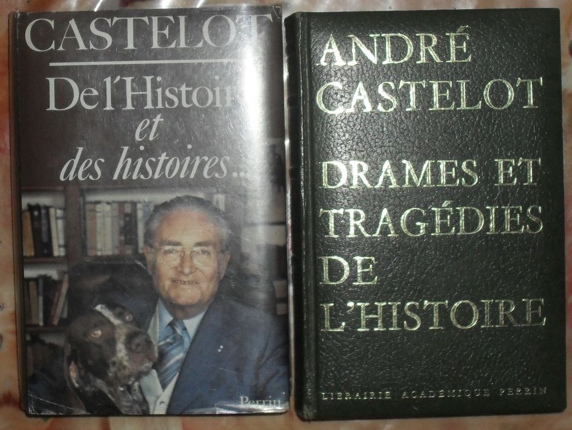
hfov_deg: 52.6
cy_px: 215
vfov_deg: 40.7
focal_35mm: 35
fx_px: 579
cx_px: 286
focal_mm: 6.3
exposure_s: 1/45
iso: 100
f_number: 8.4
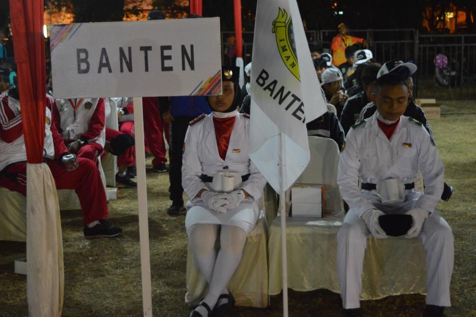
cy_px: 158
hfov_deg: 36.9
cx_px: 238
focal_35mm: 54
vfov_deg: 25.0
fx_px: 713
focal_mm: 36
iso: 3200
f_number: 4.8
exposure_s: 1/30
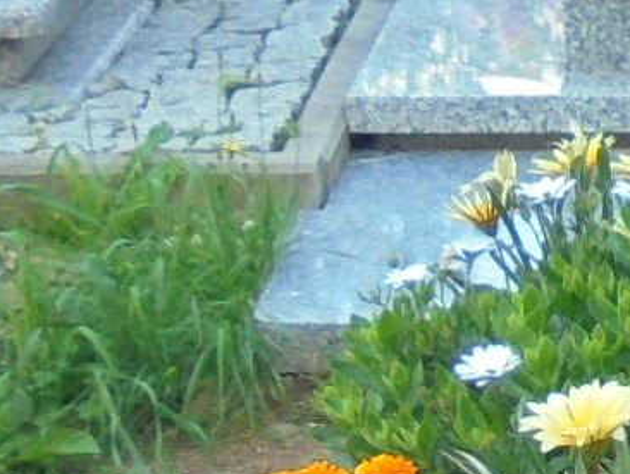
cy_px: 490
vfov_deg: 8.0
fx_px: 3351
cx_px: 905
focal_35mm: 184
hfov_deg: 10.4
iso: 100
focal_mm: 4.6
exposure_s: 1/125
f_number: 3.5
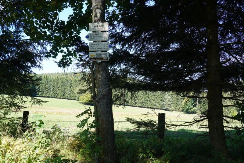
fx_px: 244
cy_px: 82
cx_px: 122
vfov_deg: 36.9
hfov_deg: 53.1
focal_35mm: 36
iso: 100
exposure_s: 1/100
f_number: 6.3
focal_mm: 24
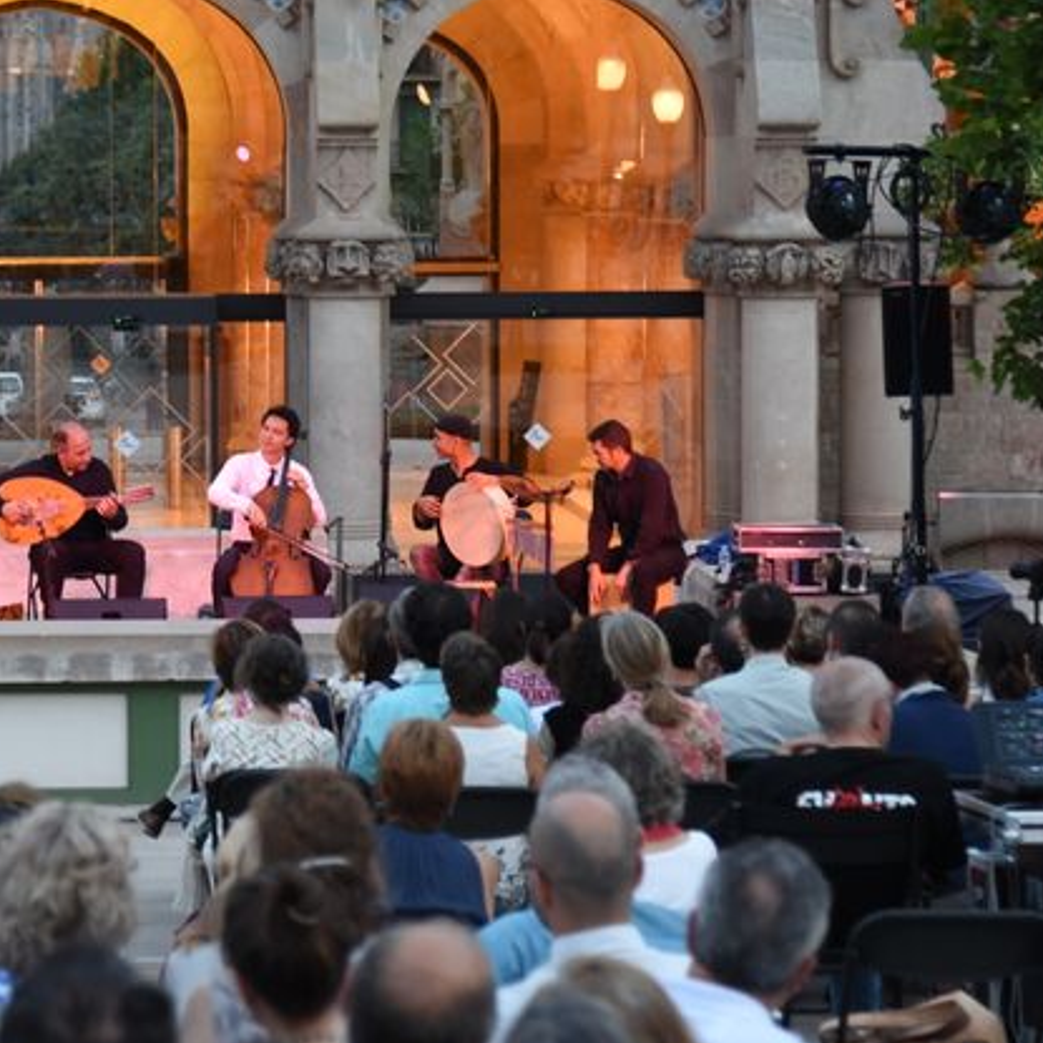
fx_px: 5011
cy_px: 334
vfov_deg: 11.9
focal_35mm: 147
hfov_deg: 11.8
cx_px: 78
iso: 2000
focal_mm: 70
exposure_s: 1/80
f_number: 4
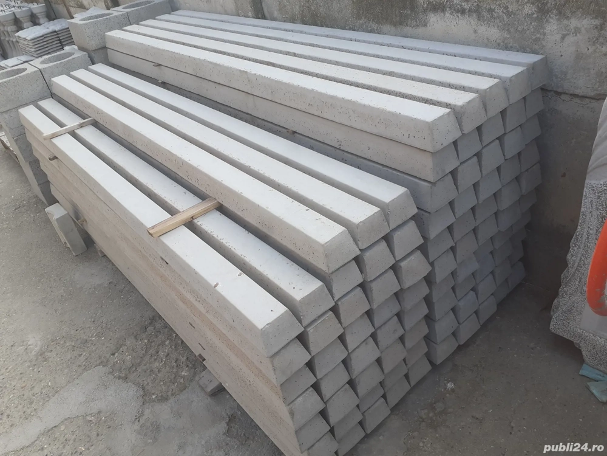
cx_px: 304
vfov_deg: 51.4
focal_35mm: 27
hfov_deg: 65.3
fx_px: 473
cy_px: 228
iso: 40
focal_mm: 3.6
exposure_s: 1/167
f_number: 1.9
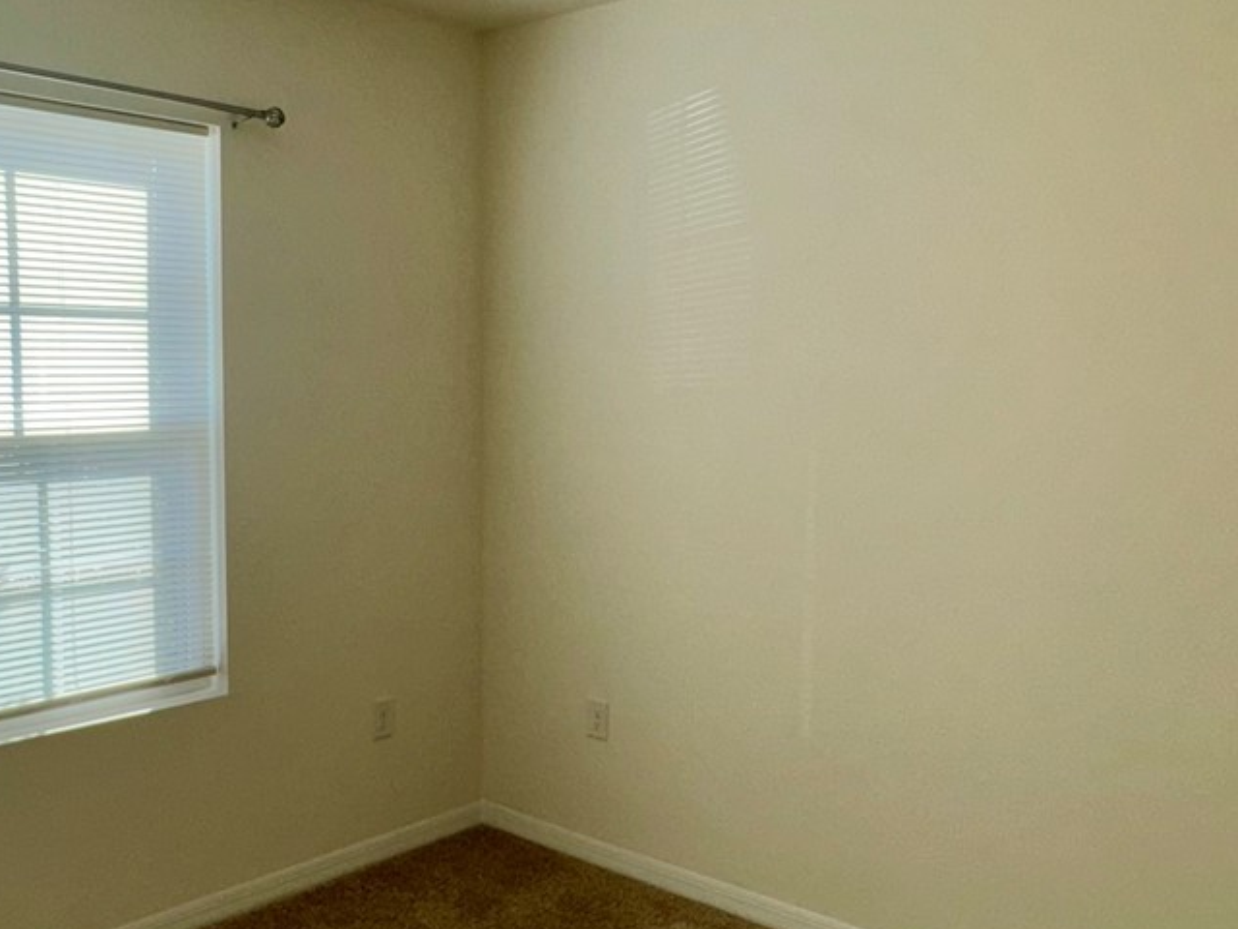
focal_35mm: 35
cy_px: 476
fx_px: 1252
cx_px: 499
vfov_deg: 40.7
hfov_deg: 52.3
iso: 32
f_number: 2.2
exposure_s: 1/196
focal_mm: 2.22
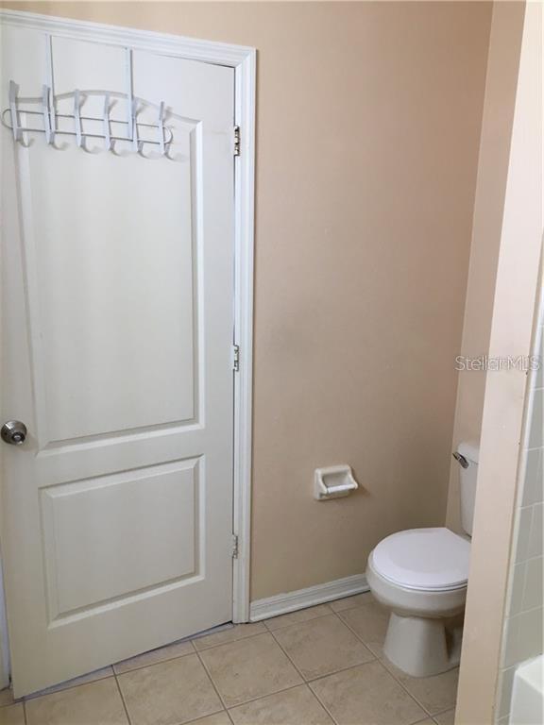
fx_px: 608
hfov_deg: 48.2
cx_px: 272
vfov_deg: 61.7
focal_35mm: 29
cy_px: 362
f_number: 2.2
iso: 25
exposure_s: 1/30
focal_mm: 4.15
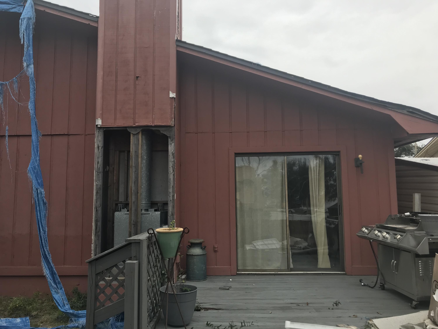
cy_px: 164
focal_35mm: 28
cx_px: 219
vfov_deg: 49.7
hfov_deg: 63.4
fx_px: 354
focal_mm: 3.99
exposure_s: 1/870
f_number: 1.8
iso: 20
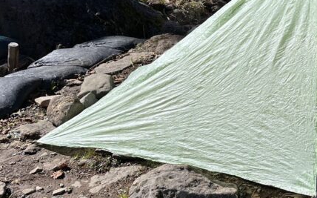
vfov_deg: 19.6
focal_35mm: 66
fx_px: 570
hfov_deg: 28.7
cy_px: 67
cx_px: 331
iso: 50
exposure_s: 1/3215
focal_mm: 5.1
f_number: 1.6
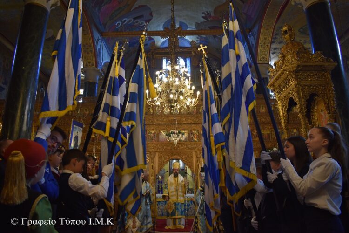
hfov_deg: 67.4
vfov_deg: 47.9
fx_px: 262
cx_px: 174
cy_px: 116
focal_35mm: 27
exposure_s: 1/60
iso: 400
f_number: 4
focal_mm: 18
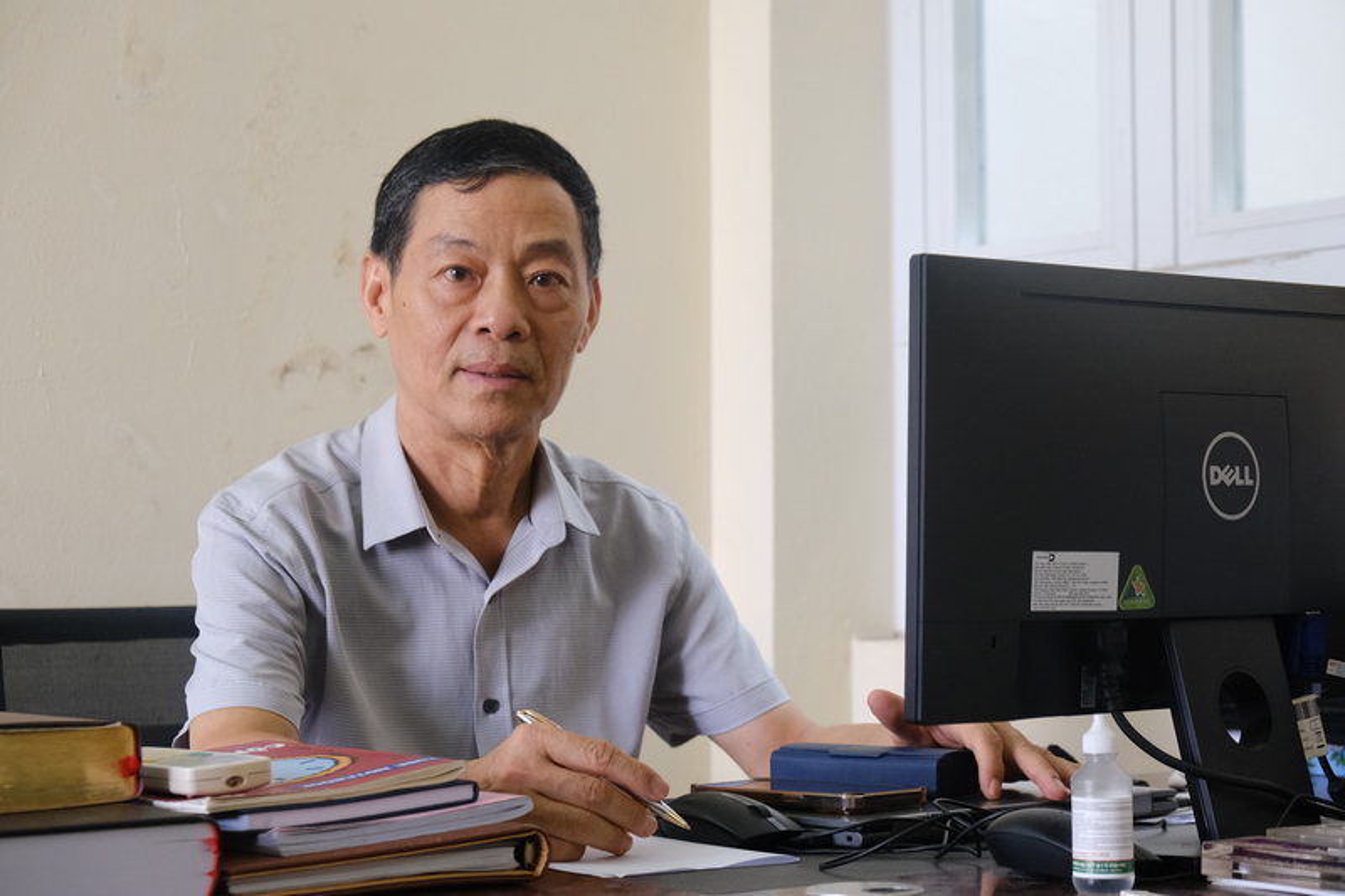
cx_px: 672
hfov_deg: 26.7
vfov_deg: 17.9
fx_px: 2839
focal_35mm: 76
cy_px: 448
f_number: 5
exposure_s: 1/125
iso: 2000
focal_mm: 50.5
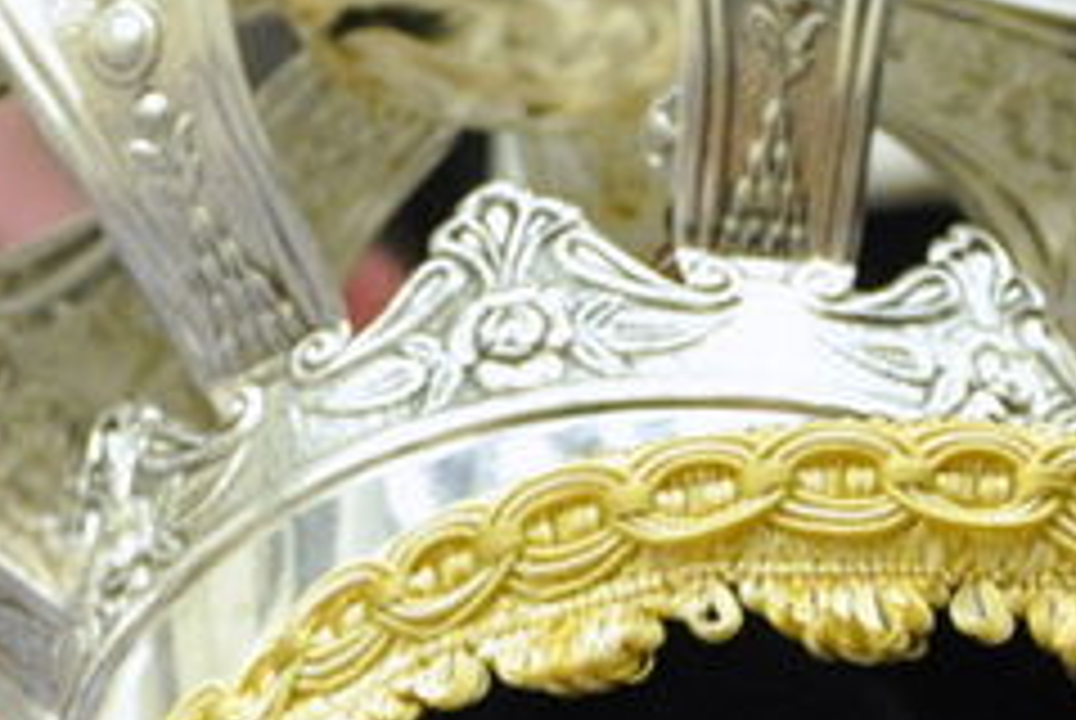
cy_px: 1472
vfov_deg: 3.7
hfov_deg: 5.6
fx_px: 11012
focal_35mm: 368
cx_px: 1301
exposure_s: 1/100
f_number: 5
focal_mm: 42
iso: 800
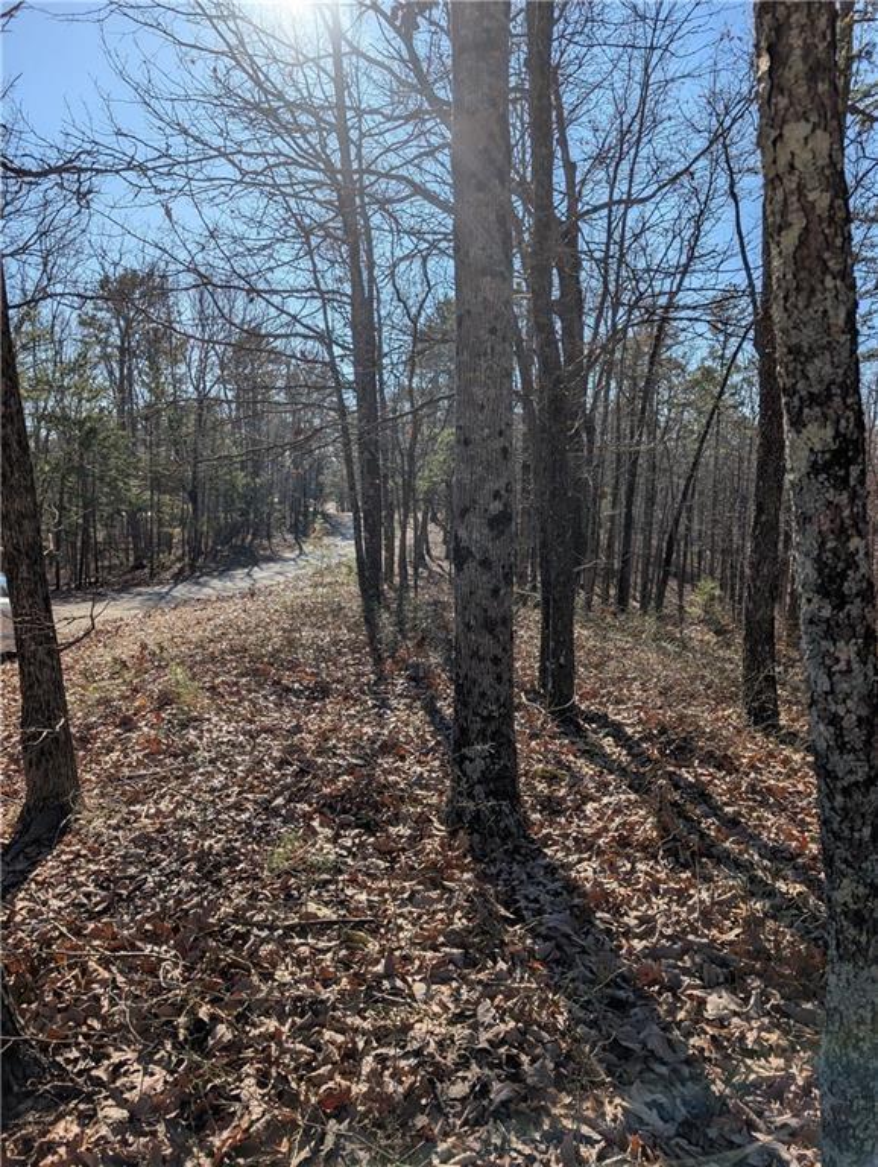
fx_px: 810
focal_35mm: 24
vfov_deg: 71.5
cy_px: 584
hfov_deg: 56.9
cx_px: 439
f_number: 1.68
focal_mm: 6.9
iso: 19
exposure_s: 1/1080
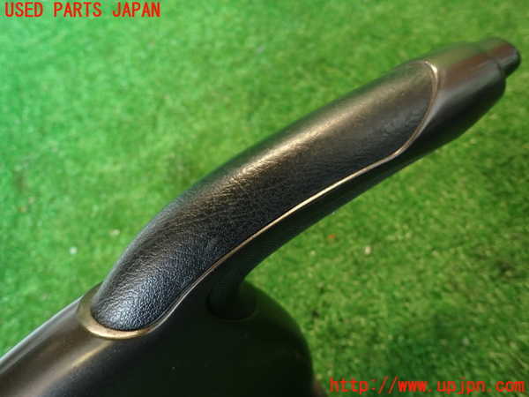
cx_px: 264
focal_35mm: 25
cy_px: 198
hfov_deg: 69.4
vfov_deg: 54.9
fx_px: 382
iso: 320
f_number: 2
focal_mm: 4.5
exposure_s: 1/30
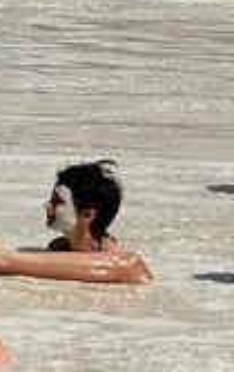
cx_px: -1228
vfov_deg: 4.4
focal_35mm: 467
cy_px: -450
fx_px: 4745
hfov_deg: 2.6
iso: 200
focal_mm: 48
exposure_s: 1/400
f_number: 13
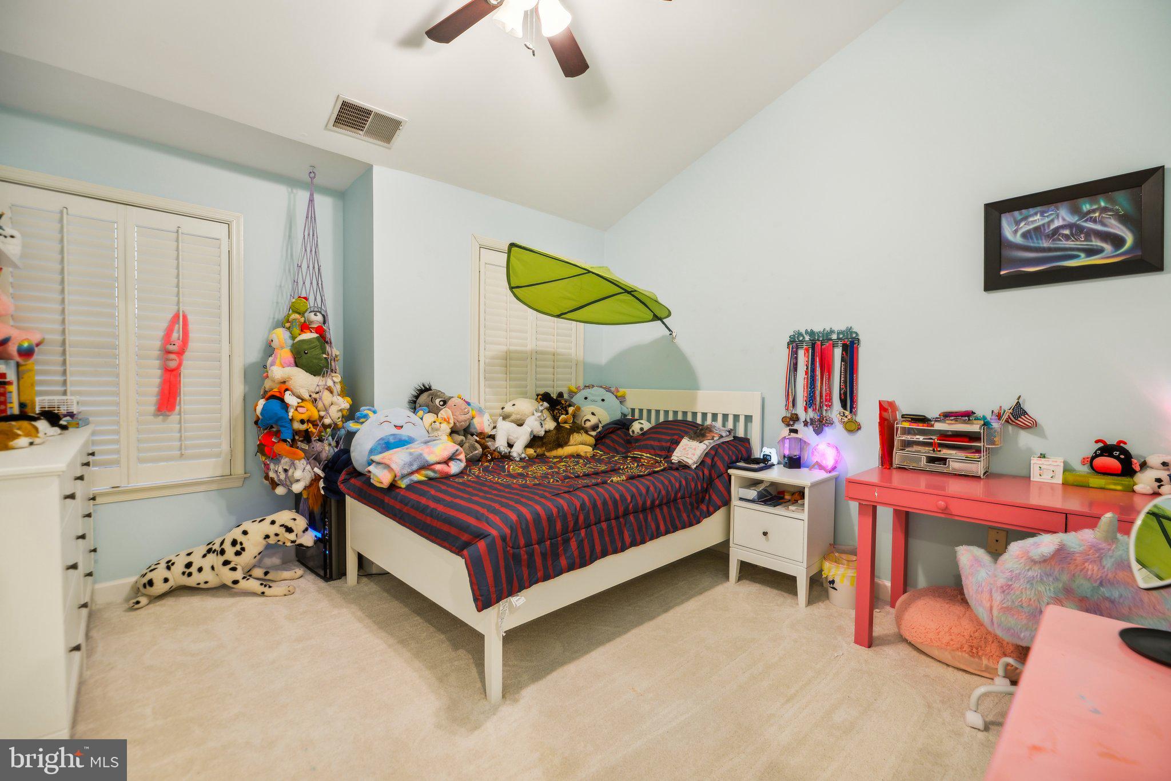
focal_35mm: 14
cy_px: 390
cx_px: 586
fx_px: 455
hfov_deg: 104.2
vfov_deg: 81.2
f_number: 5
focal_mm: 14
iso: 400
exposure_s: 1/6
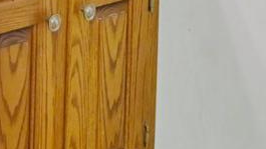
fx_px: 642
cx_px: -151
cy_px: -217
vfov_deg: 11.0
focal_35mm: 91
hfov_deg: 19.8
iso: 1400
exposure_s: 1/125
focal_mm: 16
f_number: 2.8
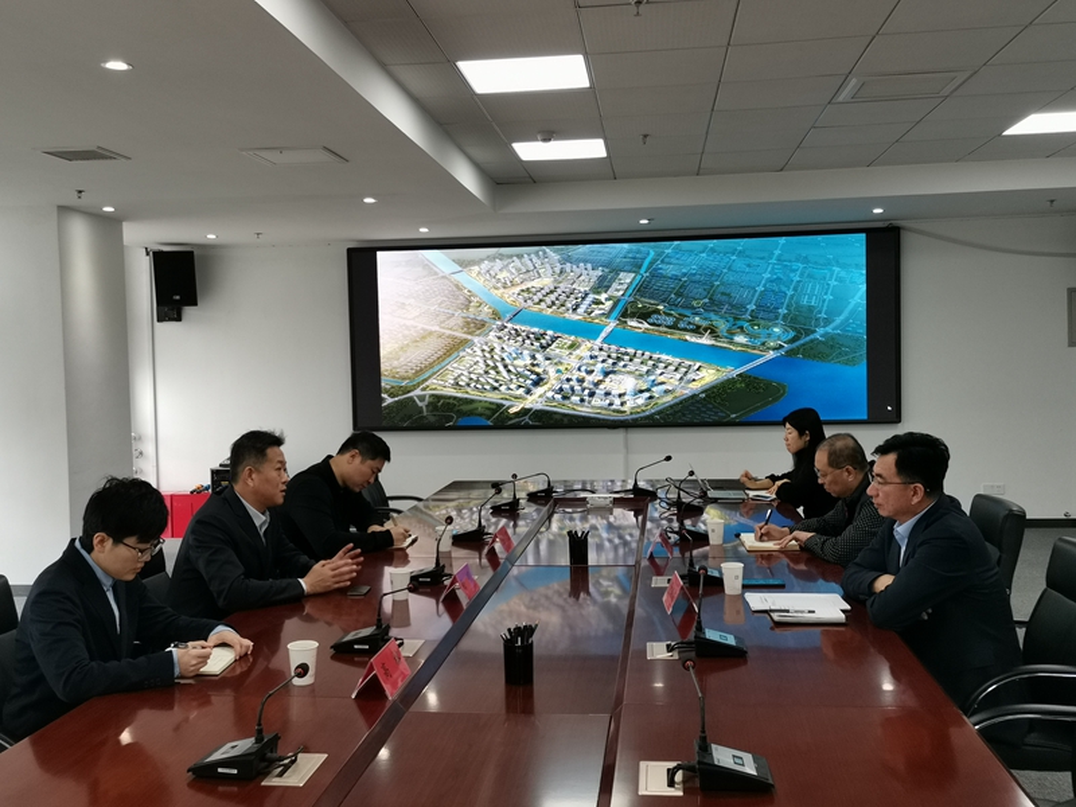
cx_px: 538
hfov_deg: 55.4
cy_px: 404
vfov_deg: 42.9
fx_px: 1026
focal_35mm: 33
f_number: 1.8
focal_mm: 4.75
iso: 160
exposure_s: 1/100
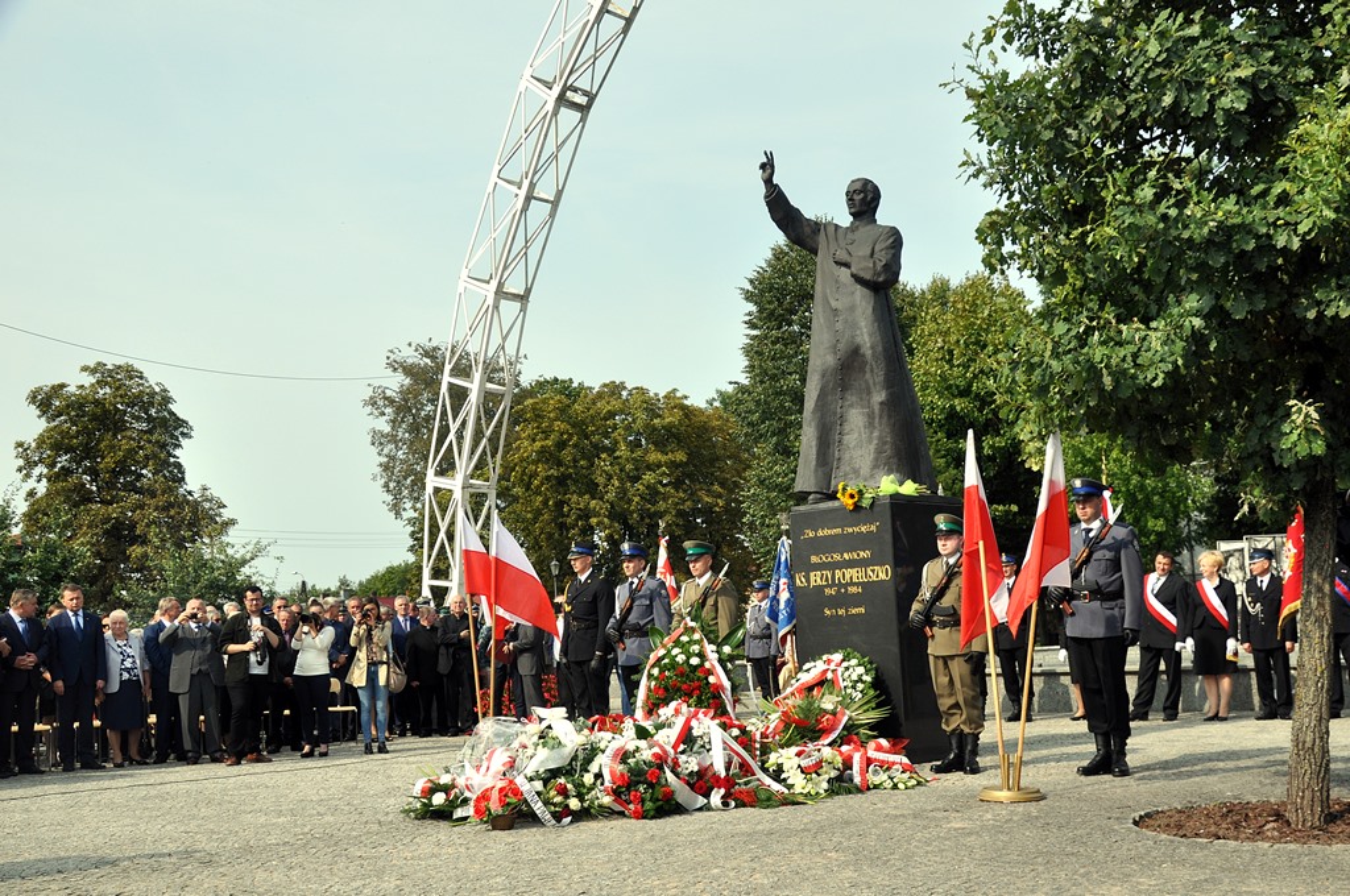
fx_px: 1180
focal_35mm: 32
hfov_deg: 59.6
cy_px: 448
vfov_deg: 41.6
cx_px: 675
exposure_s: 1/350
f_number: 9.5
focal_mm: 21
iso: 200
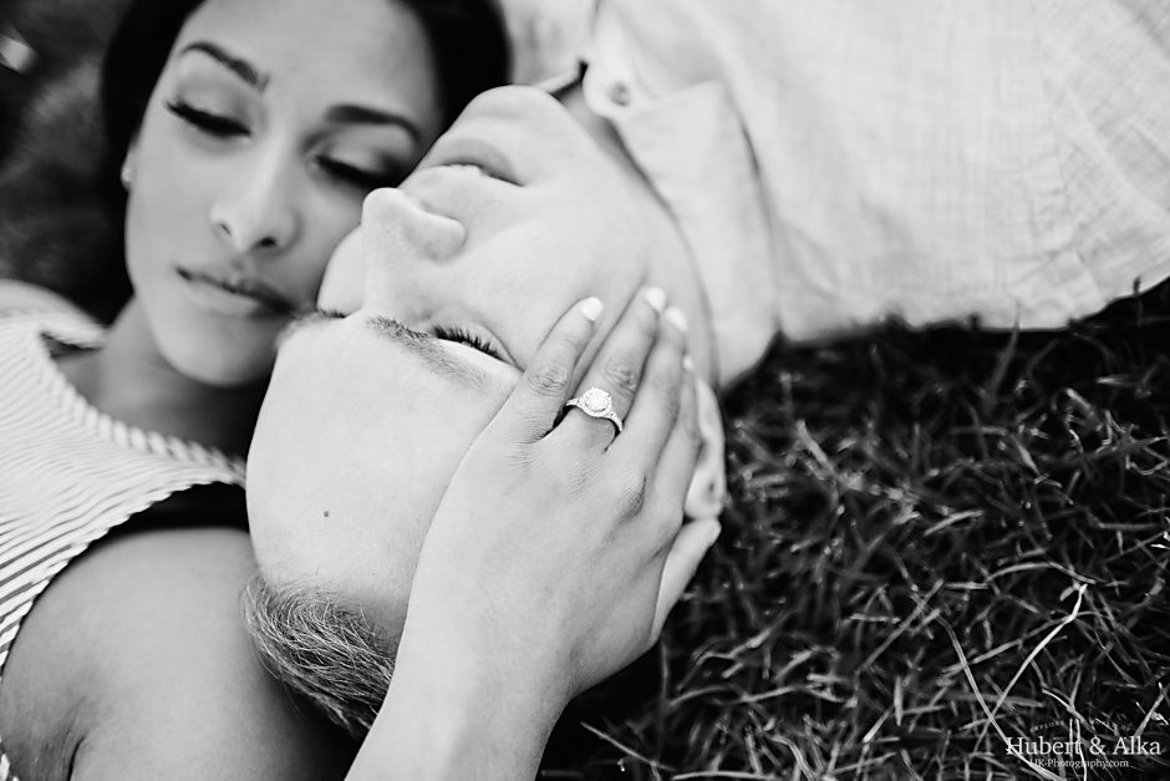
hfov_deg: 54.4
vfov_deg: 37.9
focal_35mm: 35
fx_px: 1138
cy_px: 390
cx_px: 585
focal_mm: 35
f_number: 1.8
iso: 500
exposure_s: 1/5000
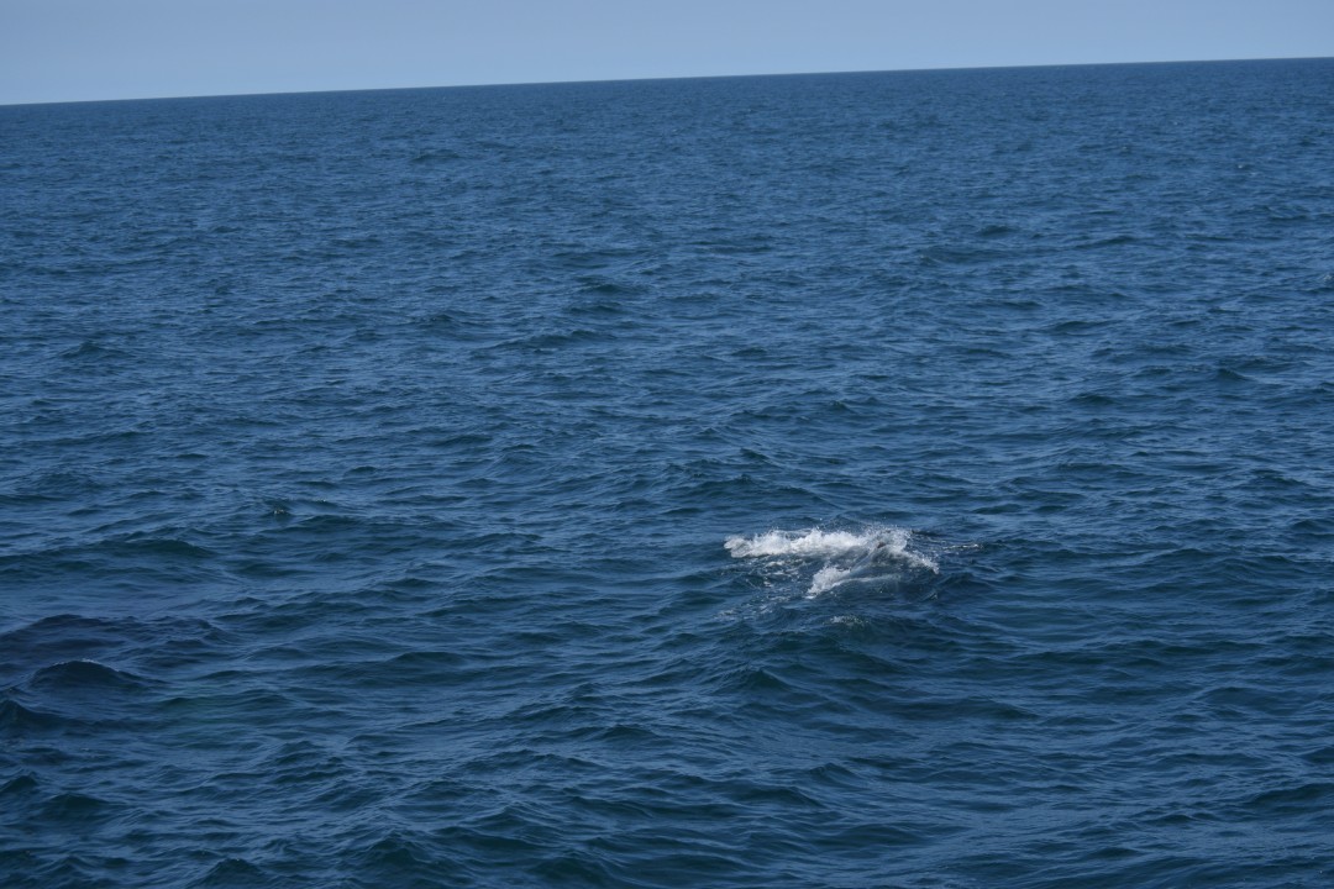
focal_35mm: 93
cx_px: 667
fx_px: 3446
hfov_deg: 21.9
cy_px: 444
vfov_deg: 14.7
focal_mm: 62
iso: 200
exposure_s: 1/1600
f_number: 5.6
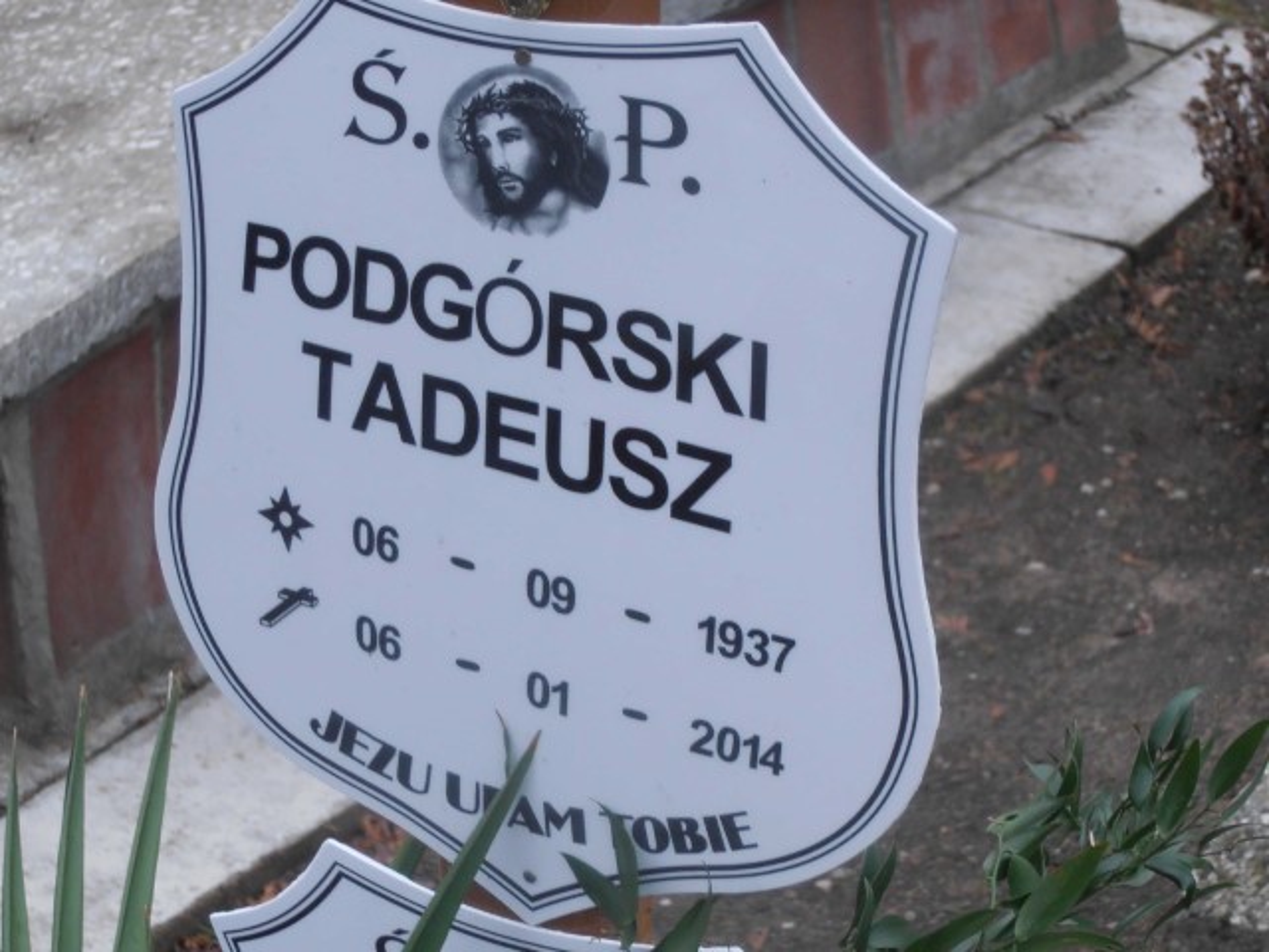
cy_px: 476
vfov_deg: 13.3
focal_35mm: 111
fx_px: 4069
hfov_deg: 17.7
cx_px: 634
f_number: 5.5
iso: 125
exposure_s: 1/80
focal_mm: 19.64
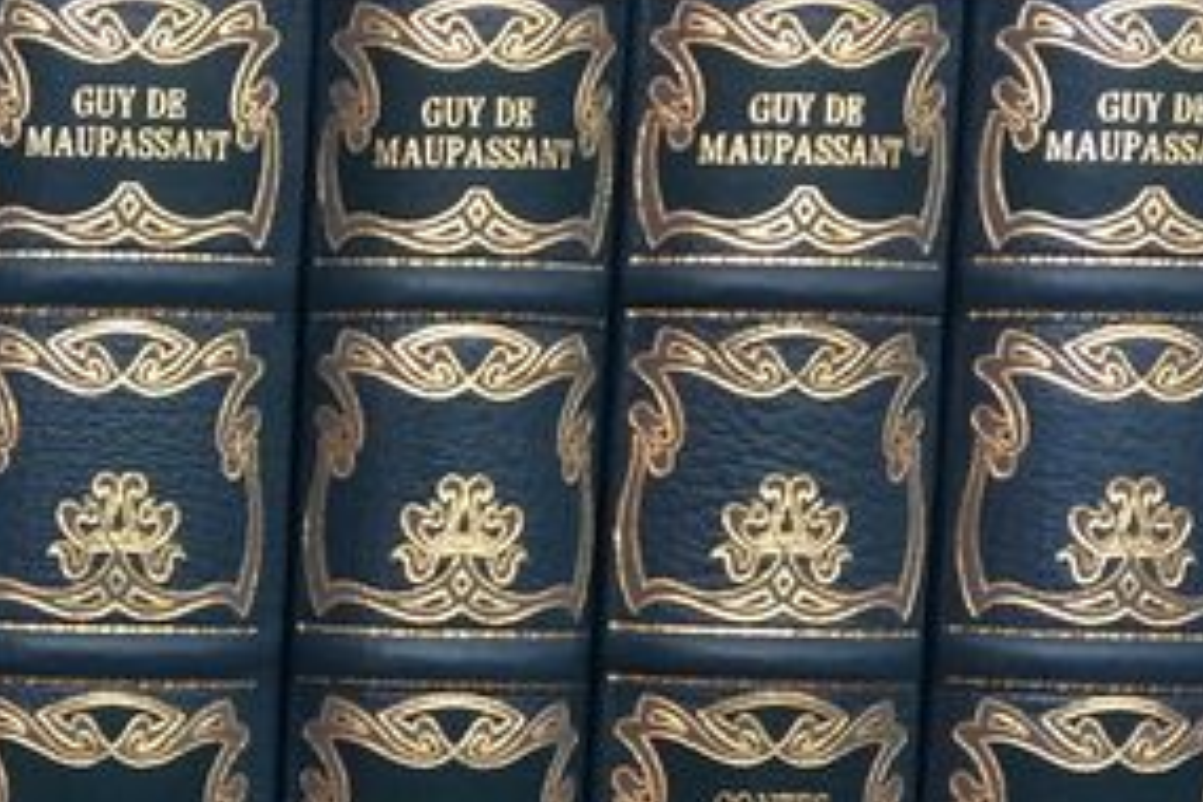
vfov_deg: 12.8
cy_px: 739
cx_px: -435
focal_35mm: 106
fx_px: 3542
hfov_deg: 17.8
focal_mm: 4.15
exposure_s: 1/33
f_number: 2.2
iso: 64
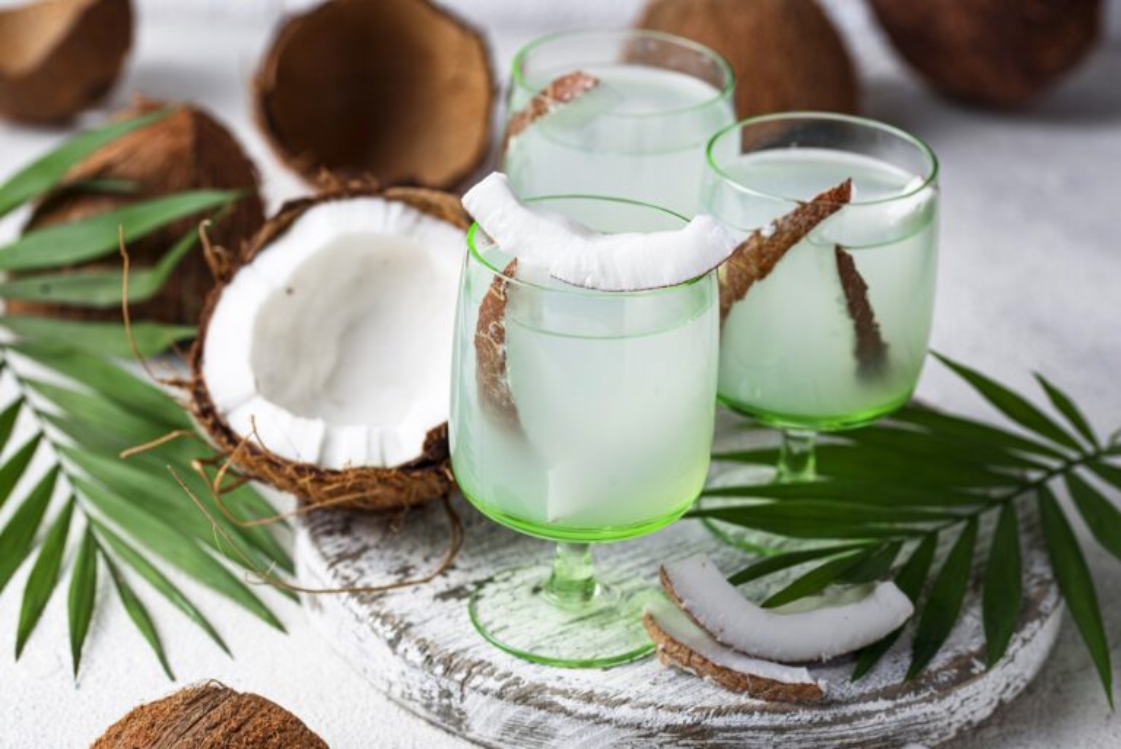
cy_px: 374
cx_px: 560
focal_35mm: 105
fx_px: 3271
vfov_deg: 13.1
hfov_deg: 19.4
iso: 100
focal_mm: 105
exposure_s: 1/100
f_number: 9
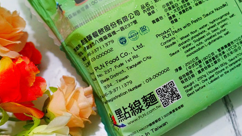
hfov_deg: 41.5
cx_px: 164
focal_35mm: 49
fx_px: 315
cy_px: 36
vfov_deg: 24.2
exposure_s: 1/30
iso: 400
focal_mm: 11
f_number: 2.5
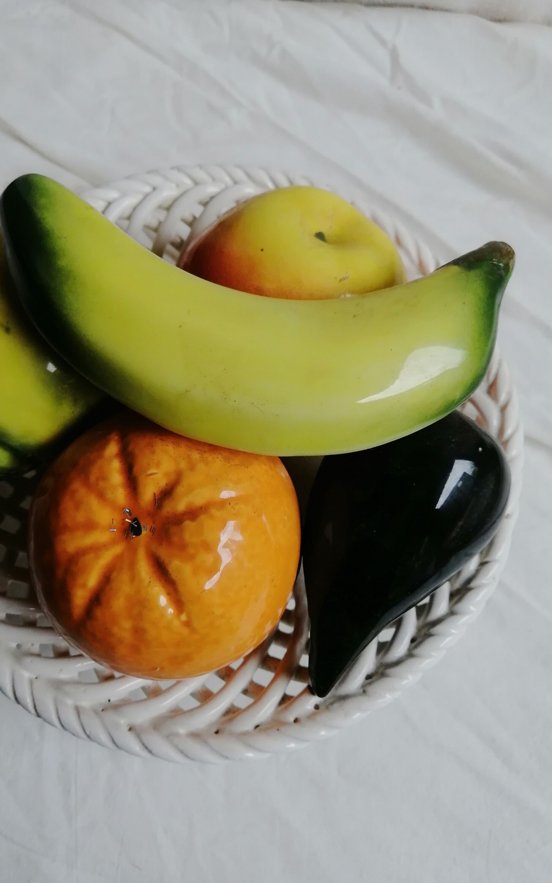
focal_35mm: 28
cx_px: 236
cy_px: 440
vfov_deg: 66.5
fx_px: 674
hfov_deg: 44.4
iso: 160
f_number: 1.8
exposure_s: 1/401
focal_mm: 3.96
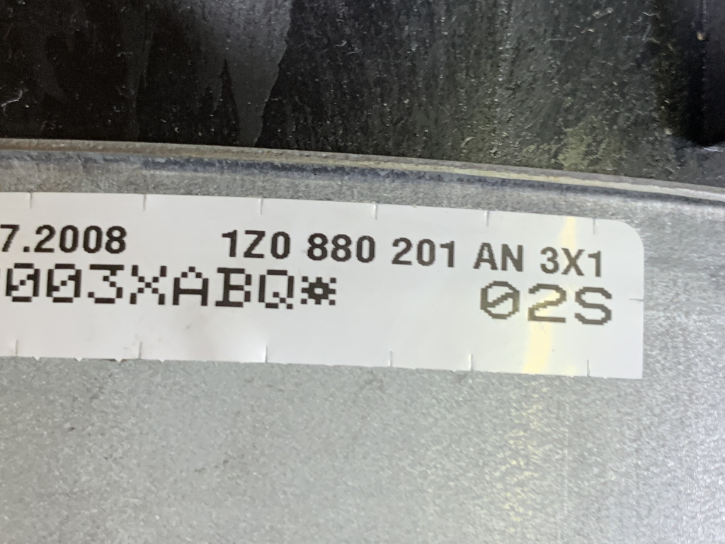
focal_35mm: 26
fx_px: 545
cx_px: 362
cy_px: 272
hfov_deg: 67.3
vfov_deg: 53.1
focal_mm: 4.25
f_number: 1.8
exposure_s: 1/50
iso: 125
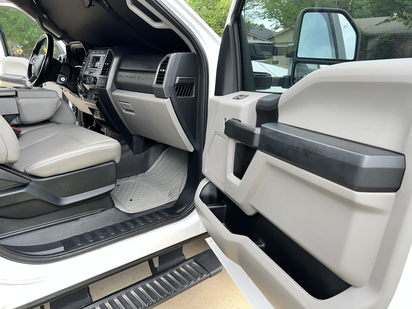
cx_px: 206
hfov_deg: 67.3
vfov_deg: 53.1
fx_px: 309
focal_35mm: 26
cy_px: 154
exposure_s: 1/321
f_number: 1.5
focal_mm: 5.7
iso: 32
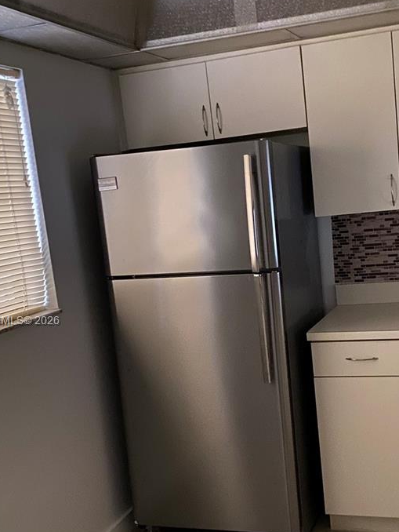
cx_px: 267
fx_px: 707
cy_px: 322
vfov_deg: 41.0
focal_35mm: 46
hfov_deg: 31.3
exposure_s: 1/11
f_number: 1.8
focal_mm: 4.25
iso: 500
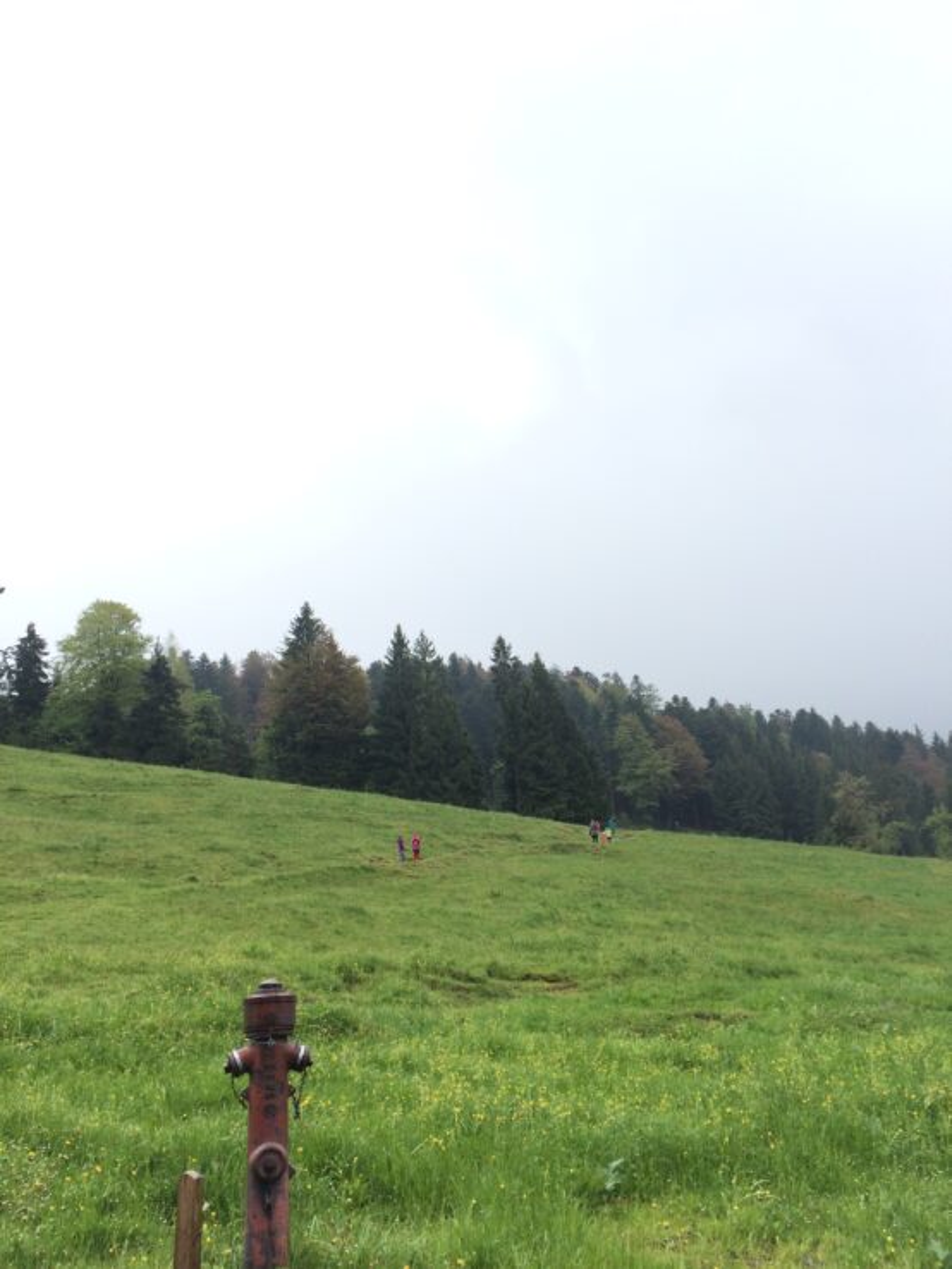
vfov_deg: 61.6
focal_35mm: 29
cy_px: 634
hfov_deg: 48.3
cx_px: 476
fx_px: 1063
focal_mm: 4.15
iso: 32
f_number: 2.2
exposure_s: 1/746
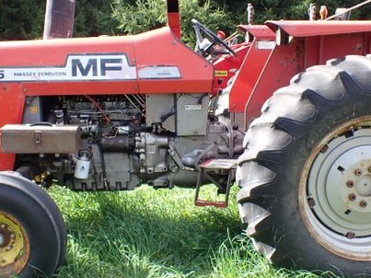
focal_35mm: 47
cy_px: 136
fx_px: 504
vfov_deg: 30.9
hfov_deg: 40.4
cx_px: 196
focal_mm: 5.4
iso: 100
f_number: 3.2
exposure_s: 1/160
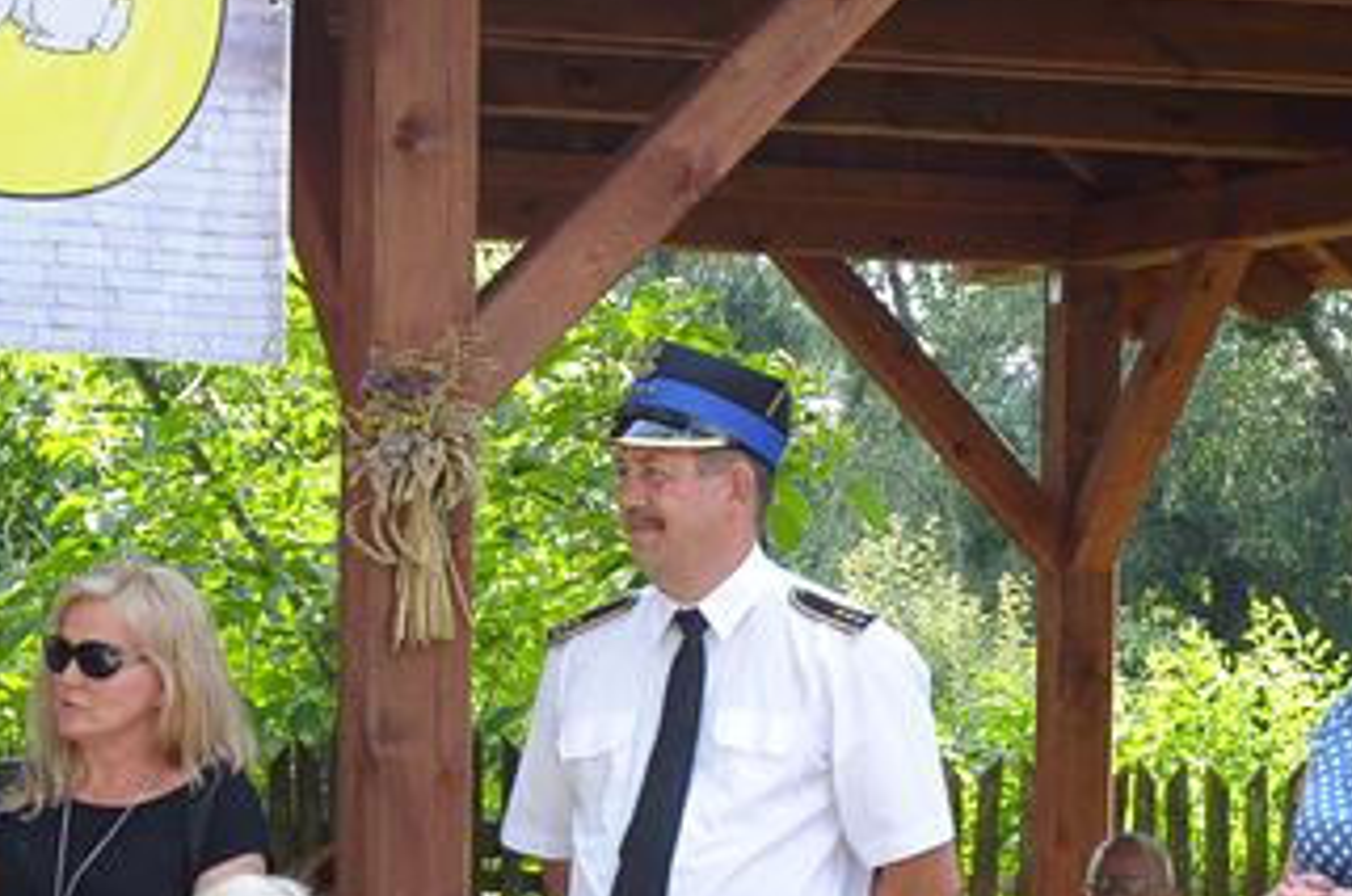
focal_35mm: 175
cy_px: 1020
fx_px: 6562
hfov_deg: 11.8
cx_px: 872
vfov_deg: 7.8
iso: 640
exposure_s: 1/200
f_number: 7.1
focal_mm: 44
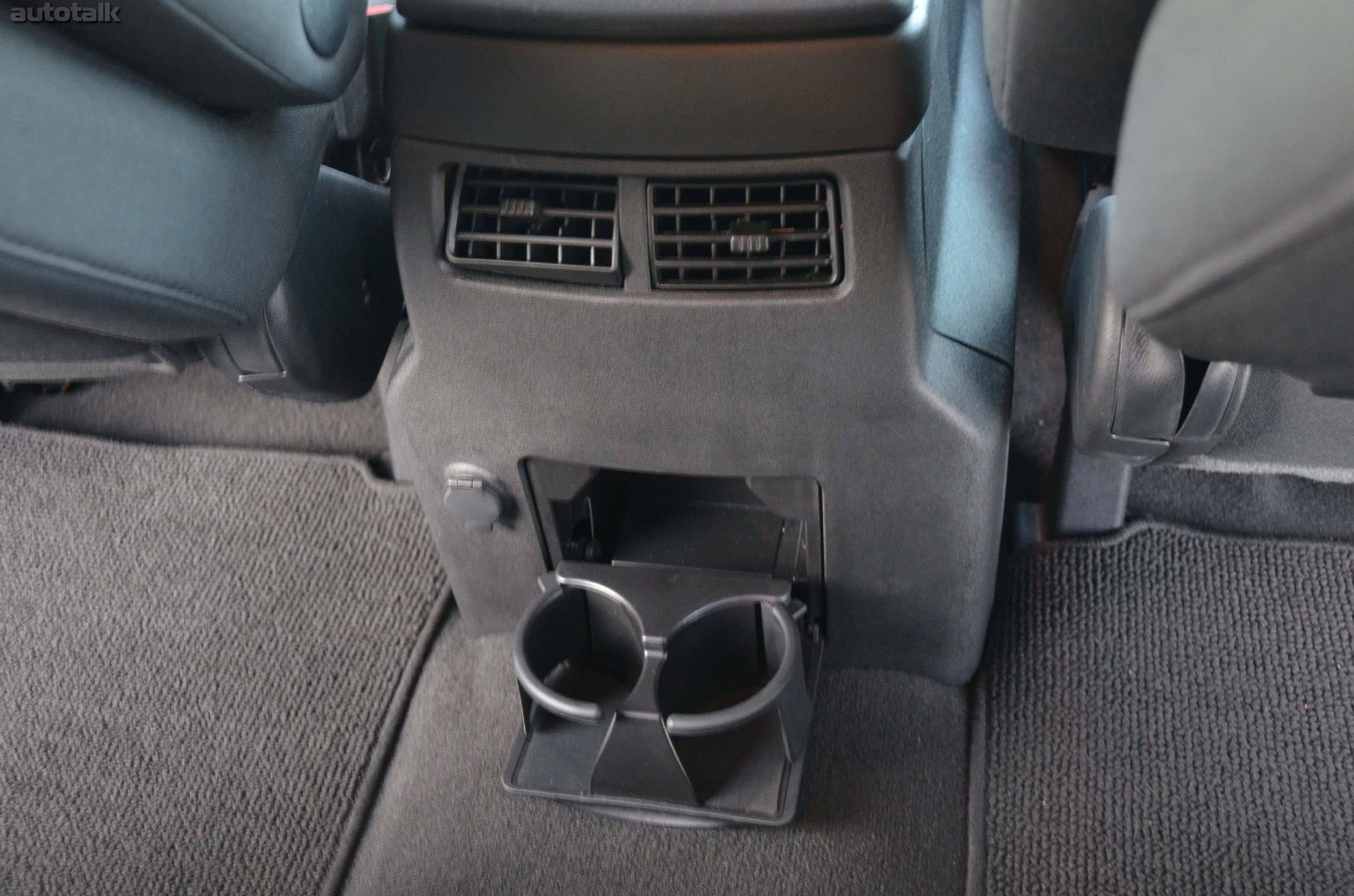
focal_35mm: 36
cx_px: 677
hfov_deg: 53.2
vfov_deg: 36.7
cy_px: 448
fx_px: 1351
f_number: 3.8
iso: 1600
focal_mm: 24
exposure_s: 1/15
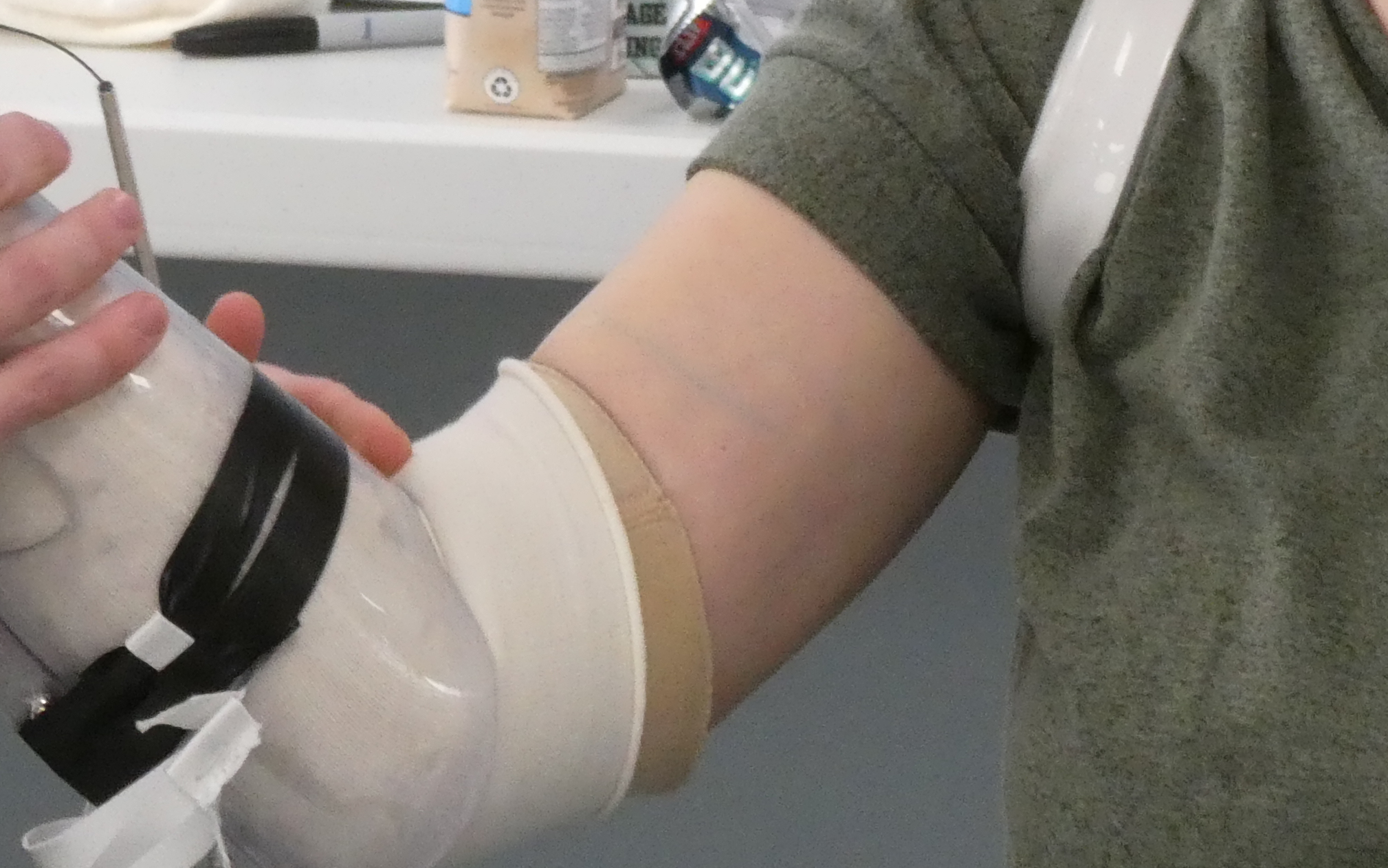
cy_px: -276
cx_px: 364
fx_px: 11840
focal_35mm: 313
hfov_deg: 6.7
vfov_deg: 4.2
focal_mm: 20.6
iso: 640
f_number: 5.1
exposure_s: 1/80
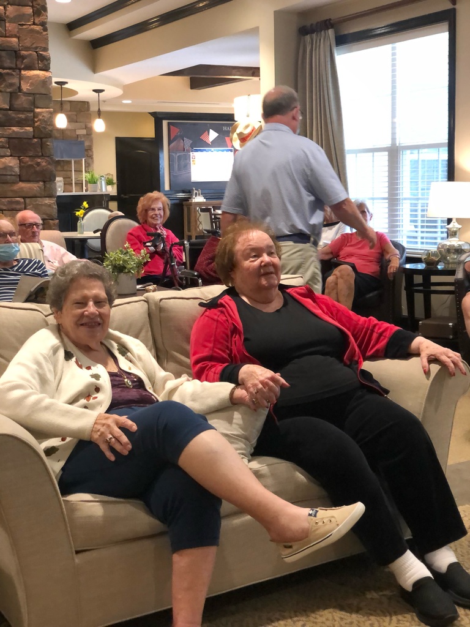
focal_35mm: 52
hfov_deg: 28.0
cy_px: 314
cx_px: 235
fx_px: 941
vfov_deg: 36.8
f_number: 2.4
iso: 125
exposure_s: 1/24
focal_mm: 6
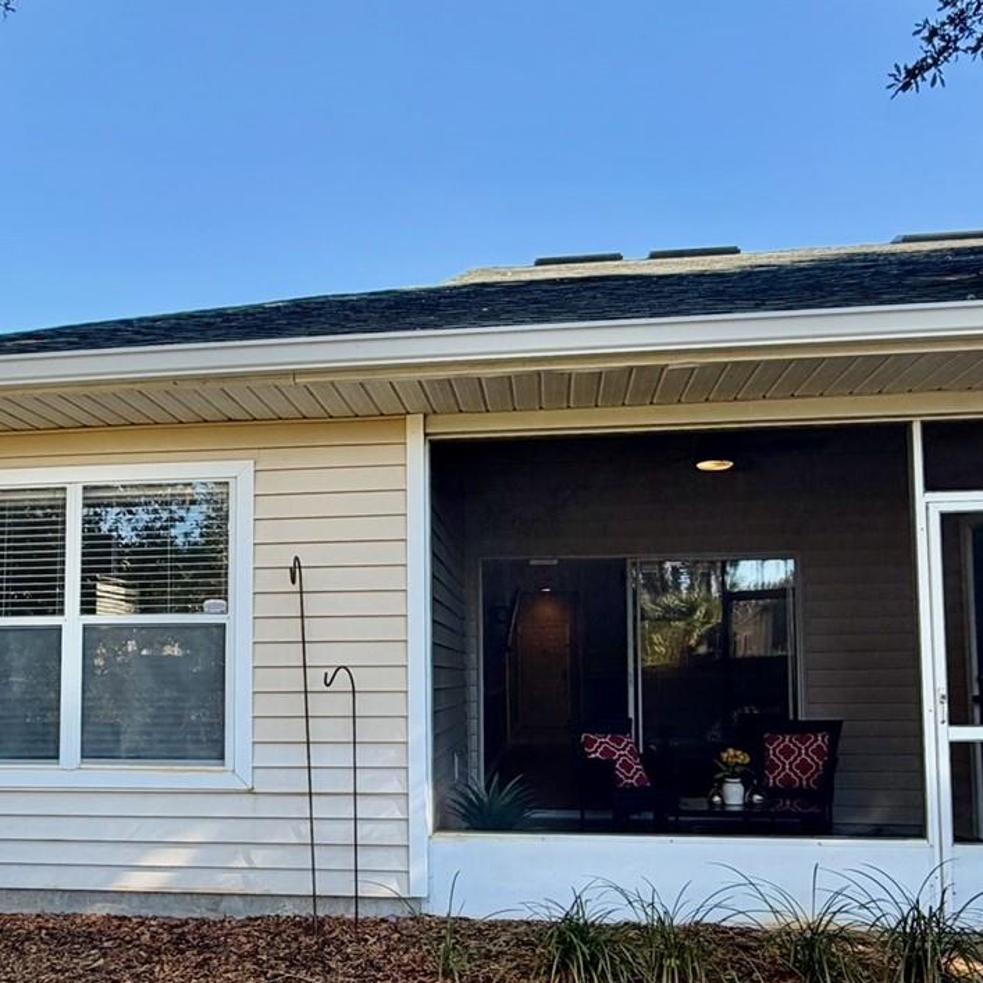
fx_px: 900
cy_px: 624
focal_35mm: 28
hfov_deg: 57.2
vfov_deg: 56.5
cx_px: 445
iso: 50
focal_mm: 2.22
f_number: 2.2
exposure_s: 1/502
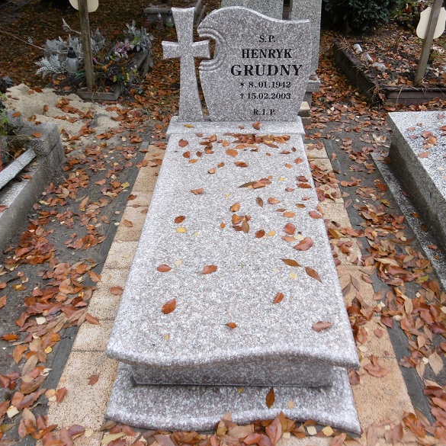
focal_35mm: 29
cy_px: 222
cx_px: 232
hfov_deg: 55.6
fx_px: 423
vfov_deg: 55.6
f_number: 3.1
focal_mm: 4.3
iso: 100
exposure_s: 1/80
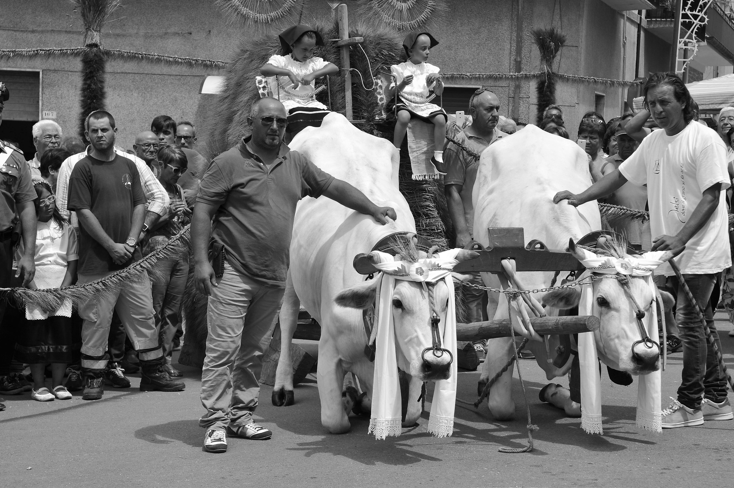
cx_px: 384
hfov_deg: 29.3
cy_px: 237
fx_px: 1406
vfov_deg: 19.7
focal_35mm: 69
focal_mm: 62
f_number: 11
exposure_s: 1/500
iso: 400
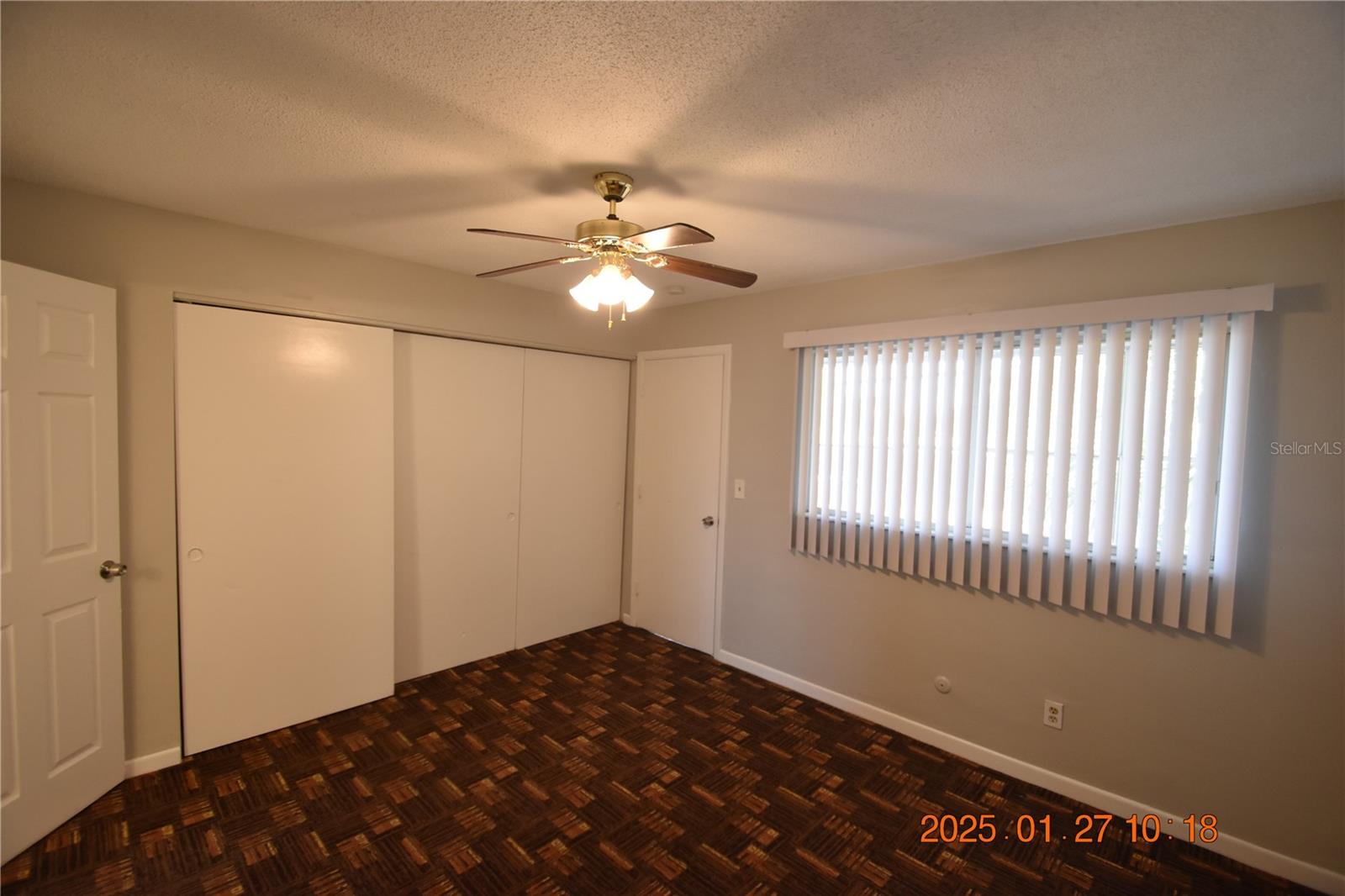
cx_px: 672
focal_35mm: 15
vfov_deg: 77.3
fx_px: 560
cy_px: 448
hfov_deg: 100.4
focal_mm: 10
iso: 800
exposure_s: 1/60
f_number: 4
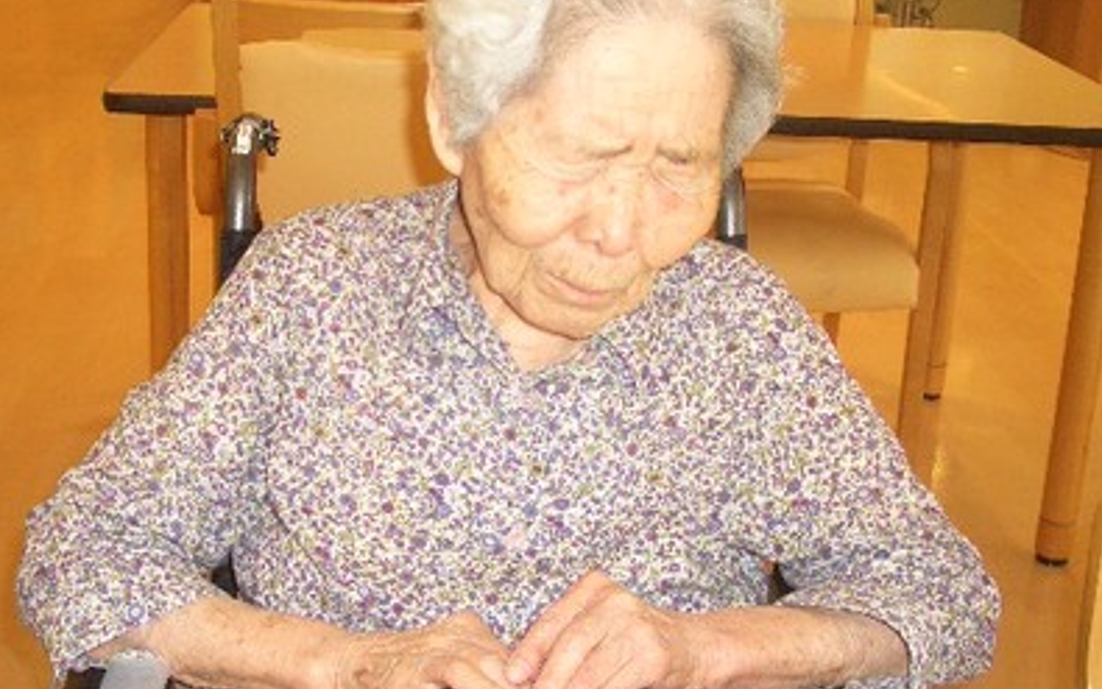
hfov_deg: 36.8
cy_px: 280
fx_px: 1652
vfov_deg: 23.5
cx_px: 485
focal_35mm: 55
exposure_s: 1/60
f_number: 2.8
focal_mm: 6.8
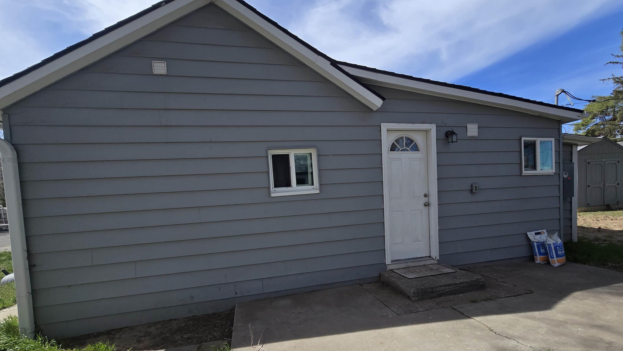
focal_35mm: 15
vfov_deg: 69.9
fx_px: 248
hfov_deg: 103.0
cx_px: 310
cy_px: 208
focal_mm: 2.2
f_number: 2.2
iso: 50
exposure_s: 1/1884
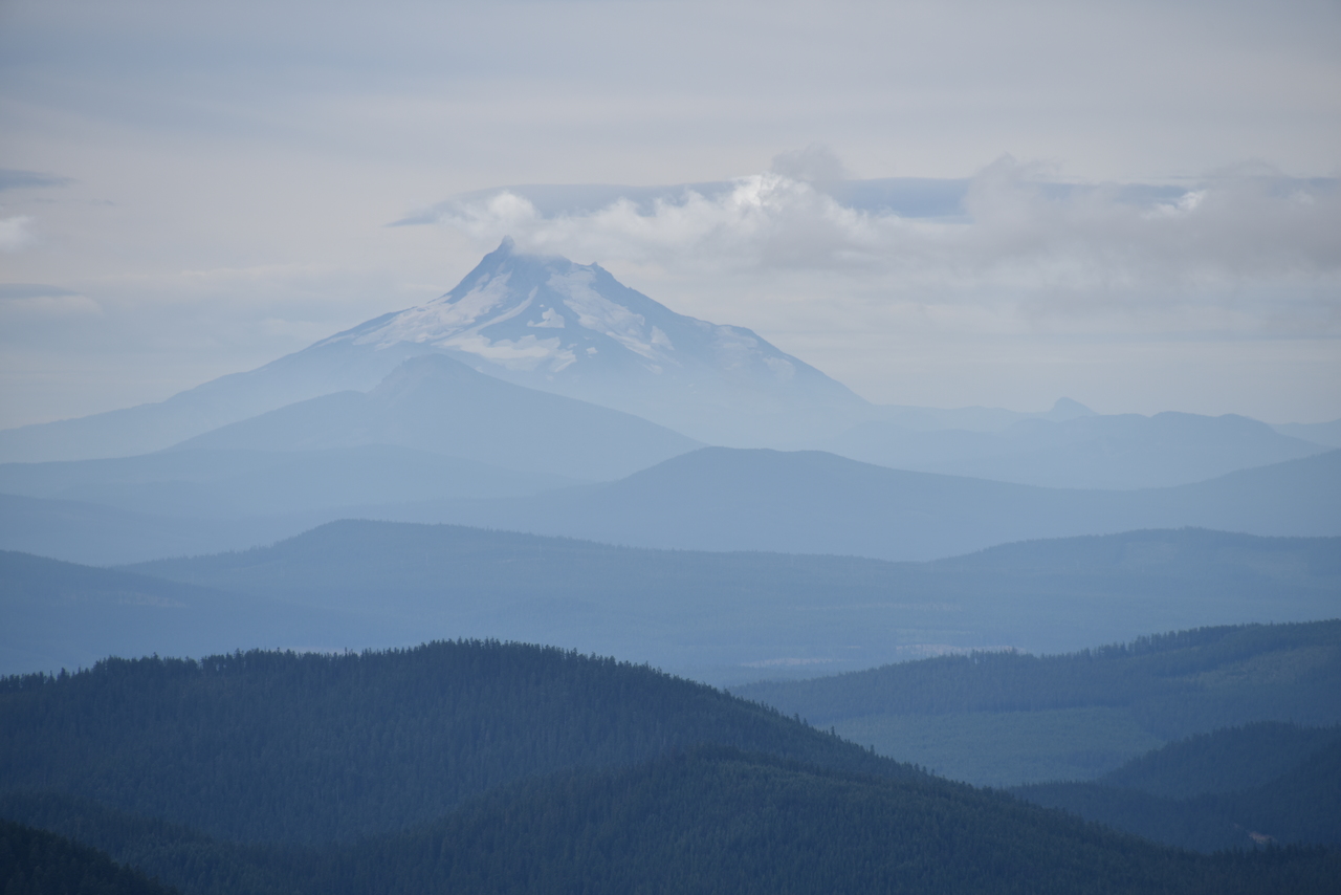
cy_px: 448
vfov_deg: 4.6
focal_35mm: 300
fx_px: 11177
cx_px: 670
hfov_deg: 6.9
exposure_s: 1/640
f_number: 8
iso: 100
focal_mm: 300
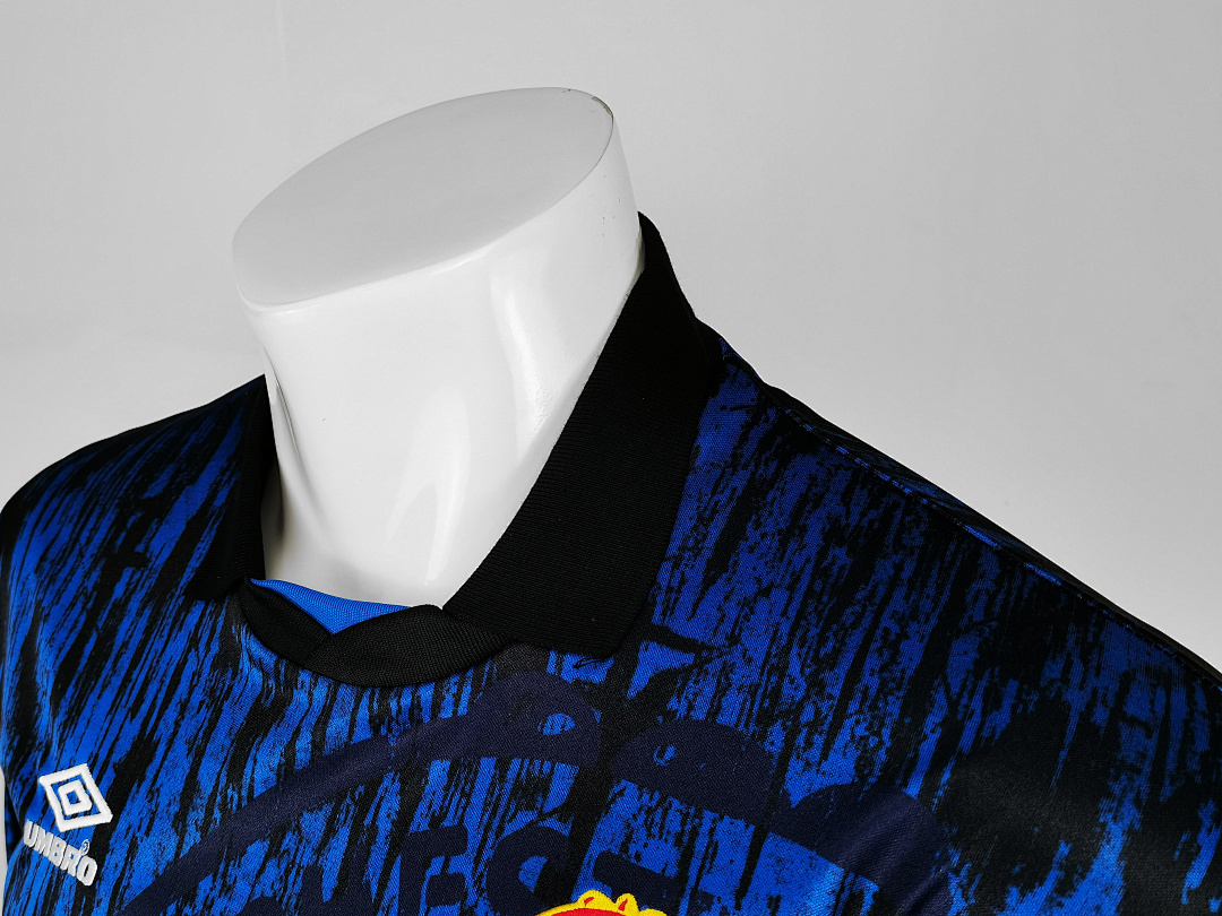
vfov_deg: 41.8
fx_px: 1200
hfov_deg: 54.0
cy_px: 458
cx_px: 611
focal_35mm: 34
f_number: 1.8
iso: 100
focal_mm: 5.58
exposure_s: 1/60
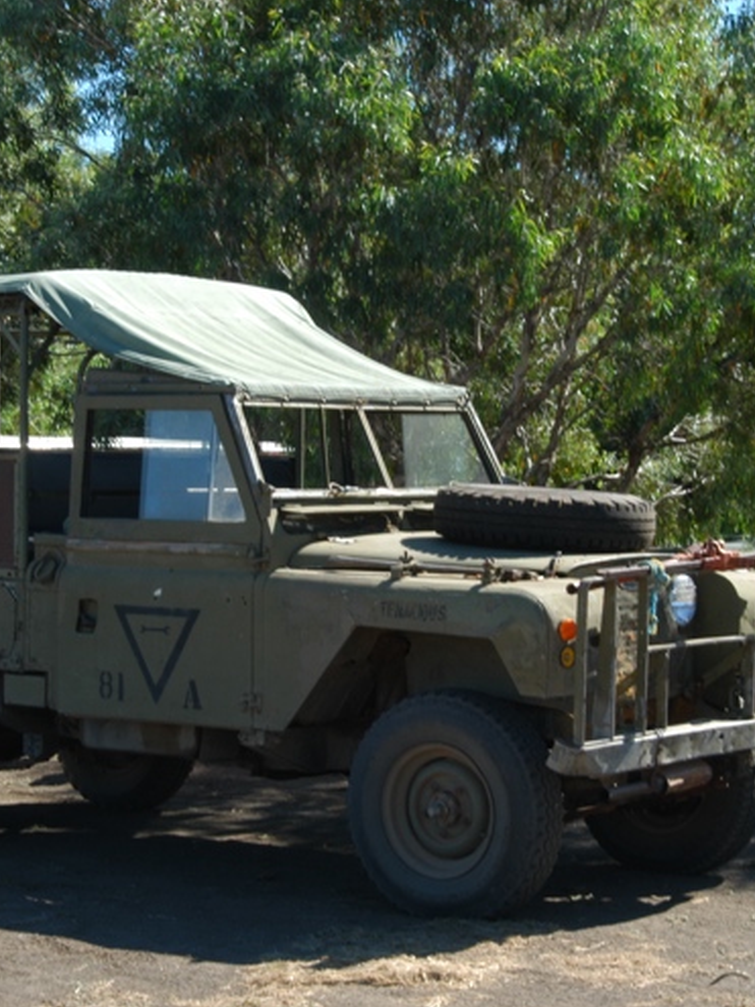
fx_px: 2677
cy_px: 500
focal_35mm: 92
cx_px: 374
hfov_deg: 16.1
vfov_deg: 21.3
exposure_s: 1/30
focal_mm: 42
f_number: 22
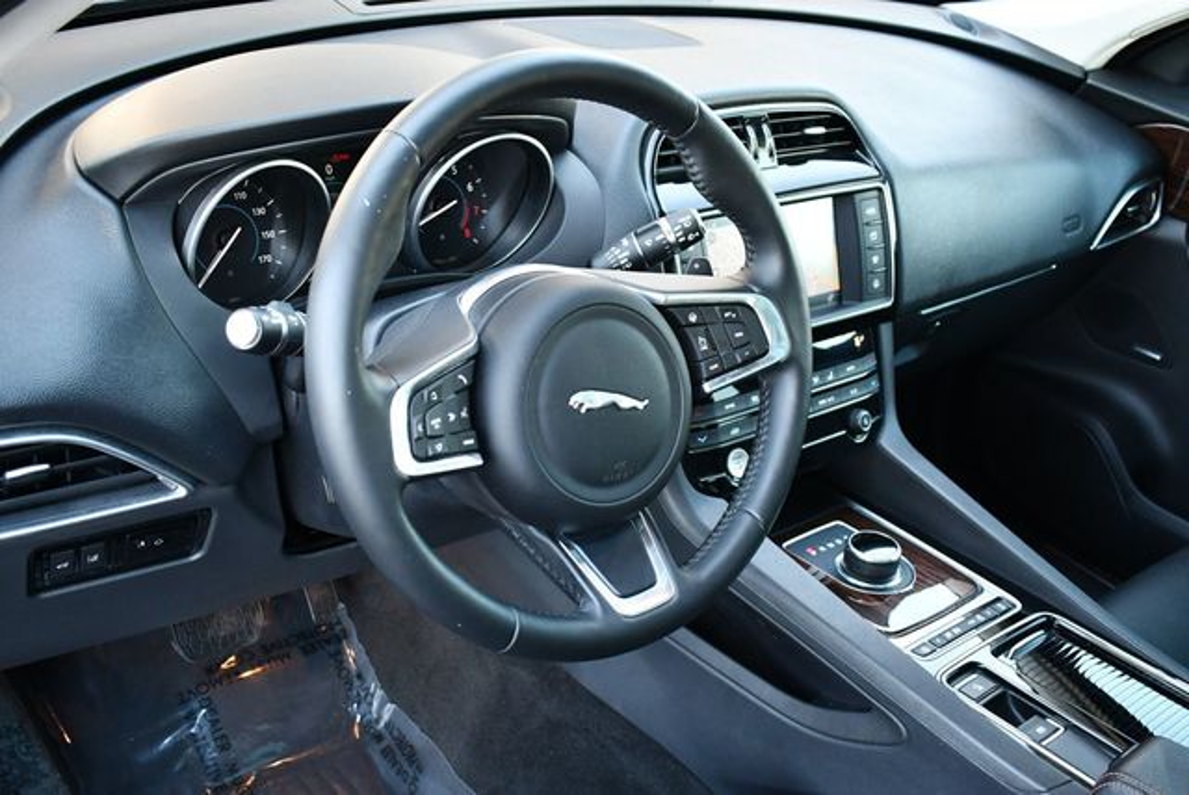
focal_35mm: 40
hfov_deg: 48.4
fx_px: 1322
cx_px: 594
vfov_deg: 33.5
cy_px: 398
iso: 1250
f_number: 3.5
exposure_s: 1/125
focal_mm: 20
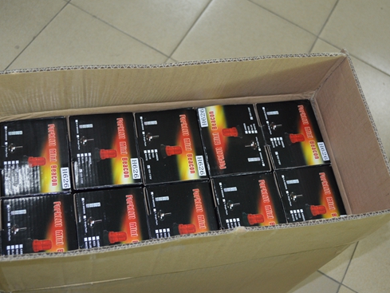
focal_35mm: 46
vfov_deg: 31.5
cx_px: 193
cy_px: 141
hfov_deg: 41.2
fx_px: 518
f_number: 4.2
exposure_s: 1/60
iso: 720
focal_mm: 26
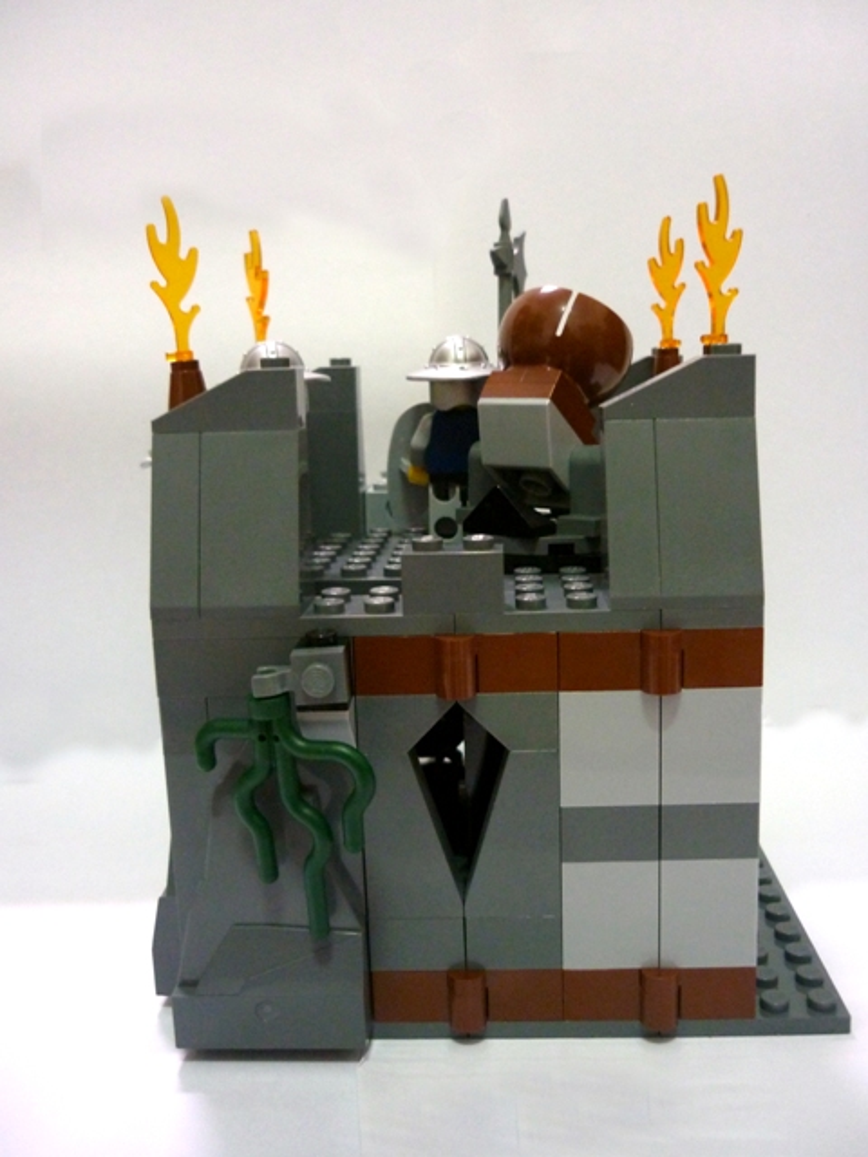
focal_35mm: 33
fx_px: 1103
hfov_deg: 42.9
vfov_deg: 55.4
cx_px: 434
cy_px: 578
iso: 400
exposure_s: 1/8
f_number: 2.8
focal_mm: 5.5
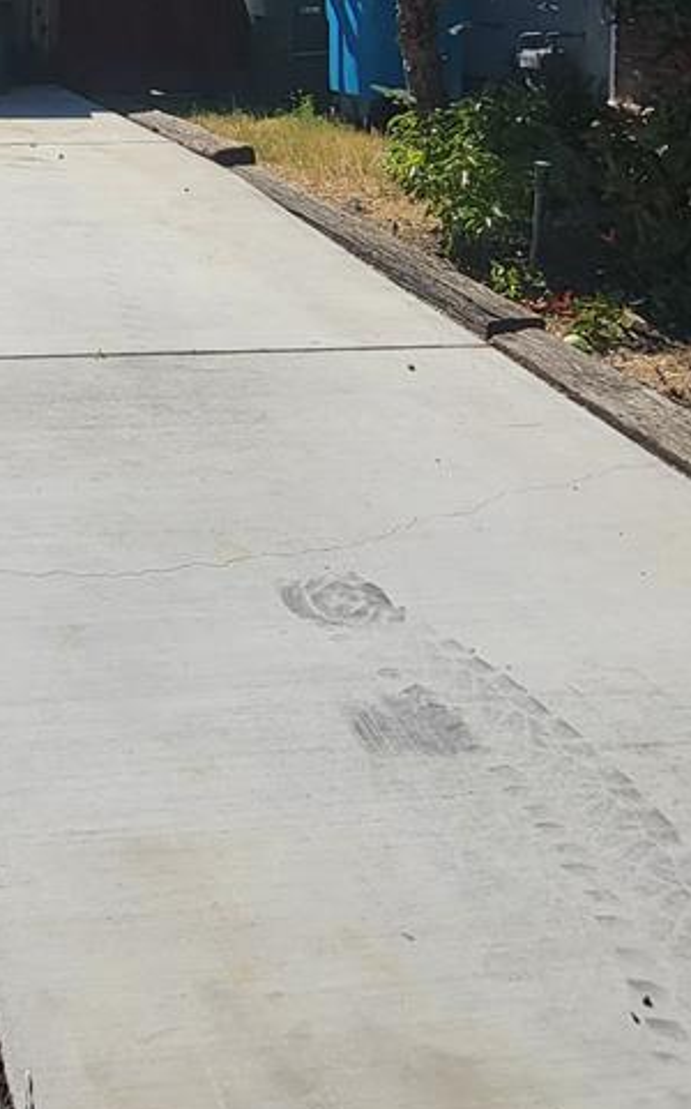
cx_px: -75
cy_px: 67
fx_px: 1298
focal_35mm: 43
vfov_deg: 41.7
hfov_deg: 27.2
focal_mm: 1.74
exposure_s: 1/2180
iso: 32
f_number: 2.2
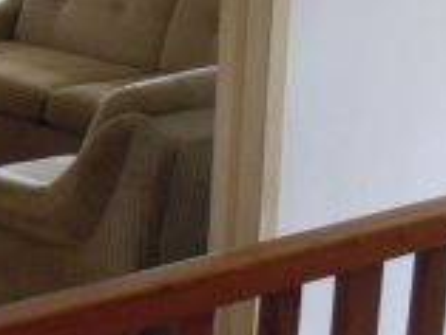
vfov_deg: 11.4
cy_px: 37
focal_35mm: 130
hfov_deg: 14.4
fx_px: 1676
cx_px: -162
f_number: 3.5
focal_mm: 5.4
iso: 400
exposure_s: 1/40
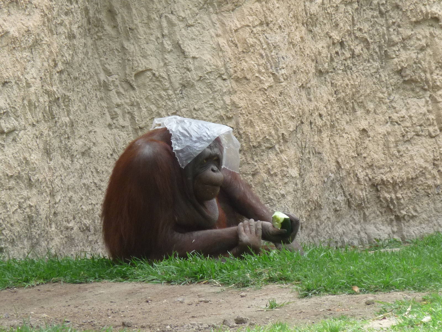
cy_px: 166
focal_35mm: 472
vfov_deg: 3.2
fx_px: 6027
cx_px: 221
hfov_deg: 4.2
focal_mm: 47
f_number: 4.9
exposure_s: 1/125
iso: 160
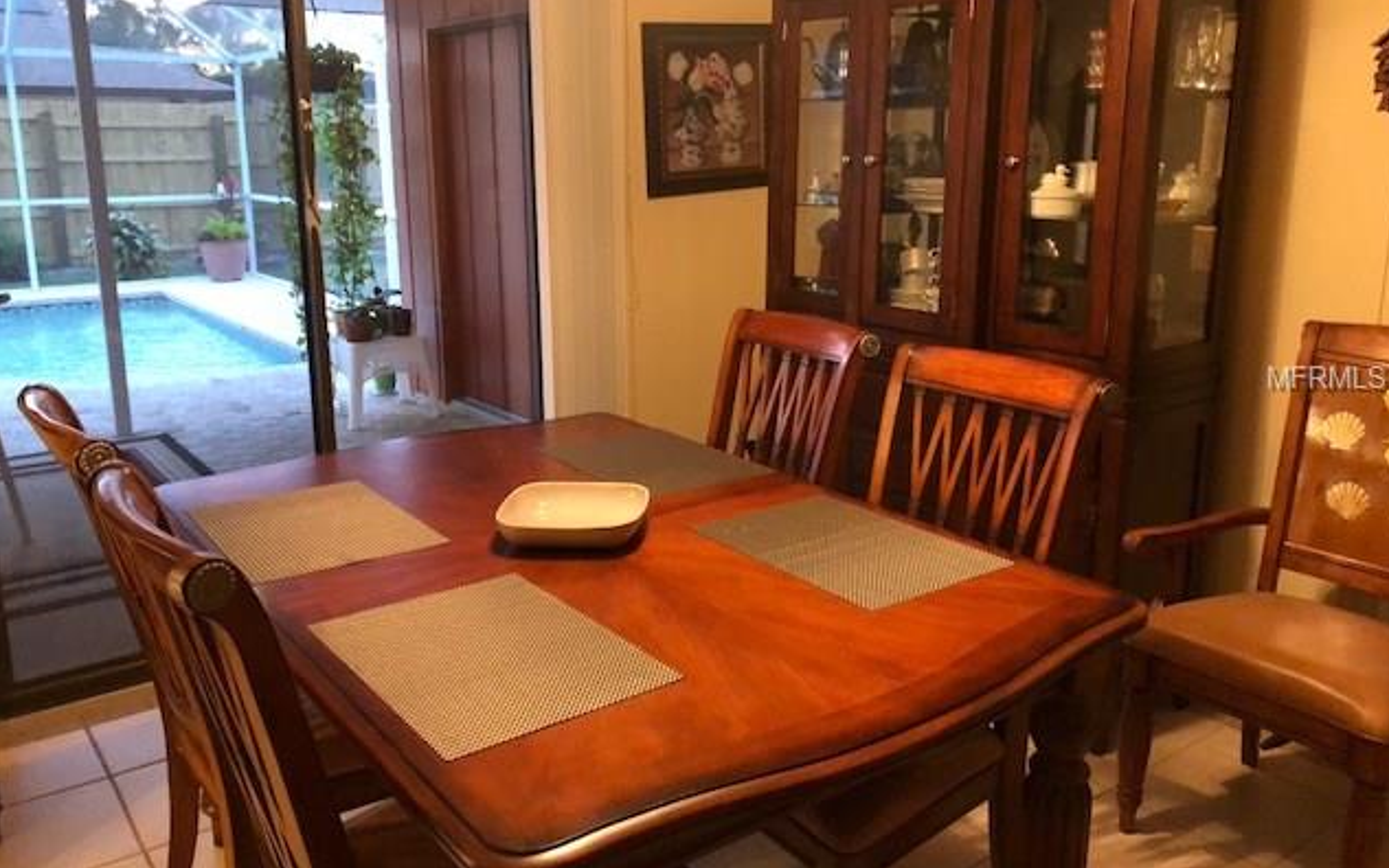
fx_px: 1136
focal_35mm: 30
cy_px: 379
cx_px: 698
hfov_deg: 62.9
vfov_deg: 41.8
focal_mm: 4
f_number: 1.8
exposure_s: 1/30
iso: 640
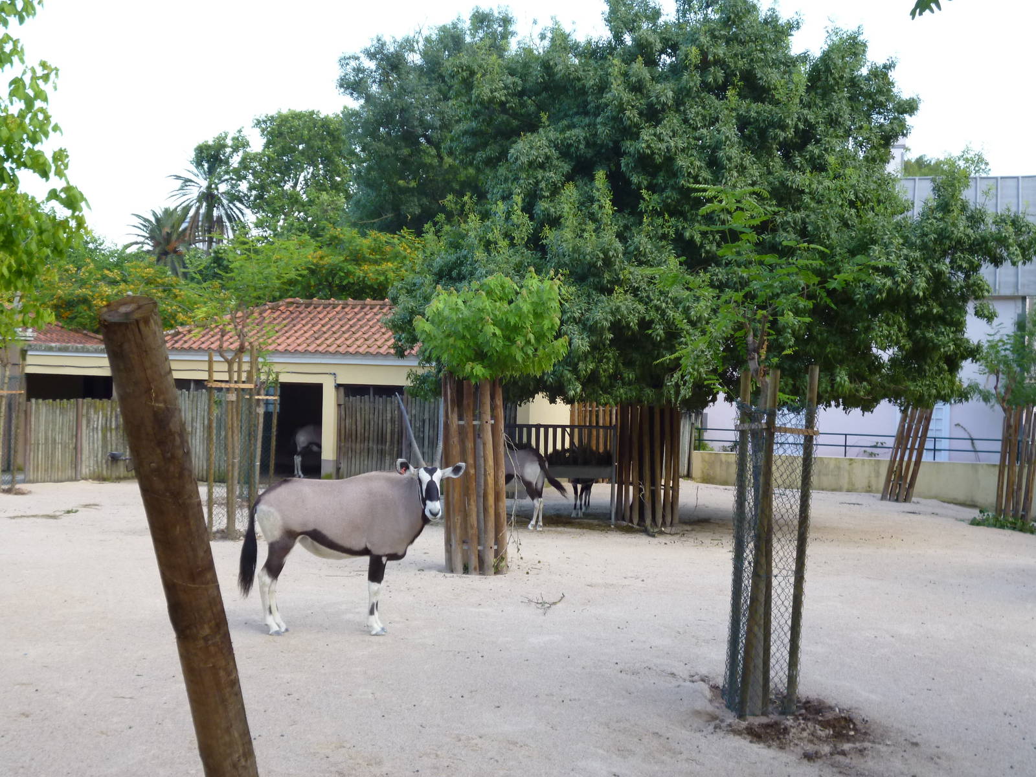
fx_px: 1437
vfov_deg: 30.3
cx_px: 518
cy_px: 388
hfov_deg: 39.7
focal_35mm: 48
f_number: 4
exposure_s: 1/80
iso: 160
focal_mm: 8.6
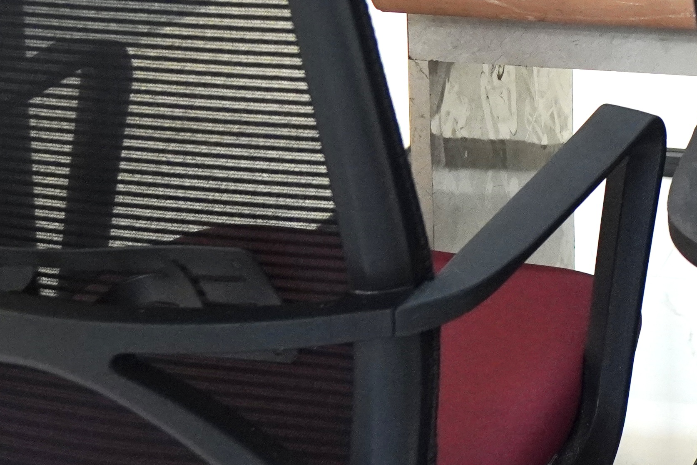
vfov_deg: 14.6
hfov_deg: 21.3
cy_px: -276
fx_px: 1665
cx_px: 913
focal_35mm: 86
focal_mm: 16
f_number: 2.8
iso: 1600
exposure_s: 1/160
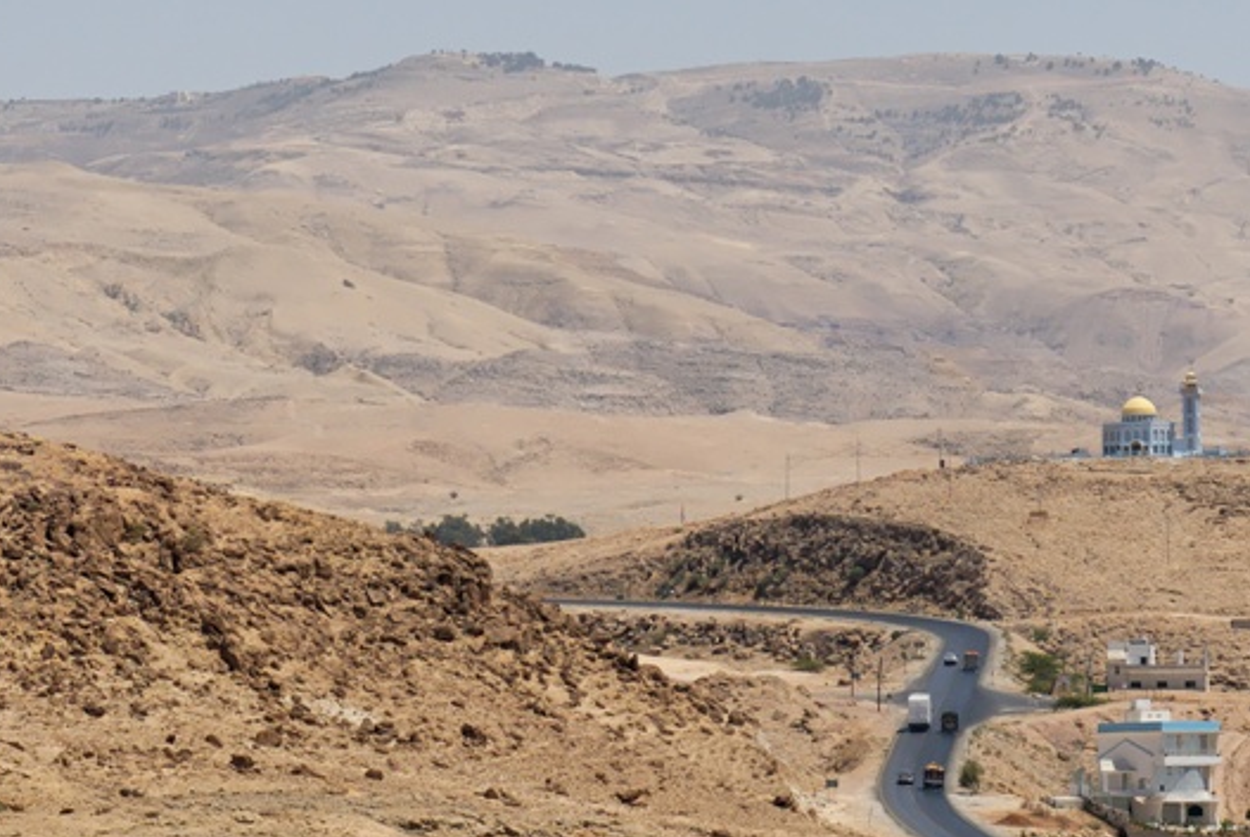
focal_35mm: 239
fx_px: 8310
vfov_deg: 5.8
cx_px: 652
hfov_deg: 8.6
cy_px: 219
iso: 200
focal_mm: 82
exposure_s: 1/640
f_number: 11
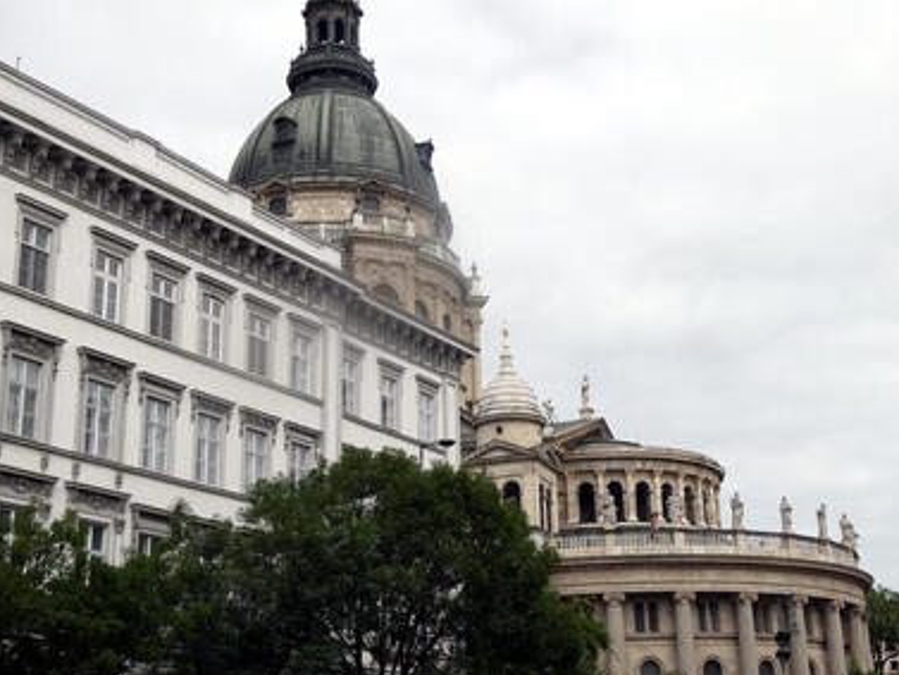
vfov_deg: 27.5
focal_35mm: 53
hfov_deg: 36.2
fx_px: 1377
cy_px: 339
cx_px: 472
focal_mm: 9
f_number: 4.1
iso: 80
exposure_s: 1/800
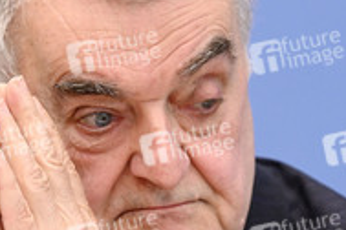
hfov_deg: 4.9
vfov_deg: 3.3
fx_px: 4017
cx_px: 138
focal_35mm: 418
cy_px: 99
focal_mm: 175
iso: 4000
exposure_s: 1/640
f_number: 5
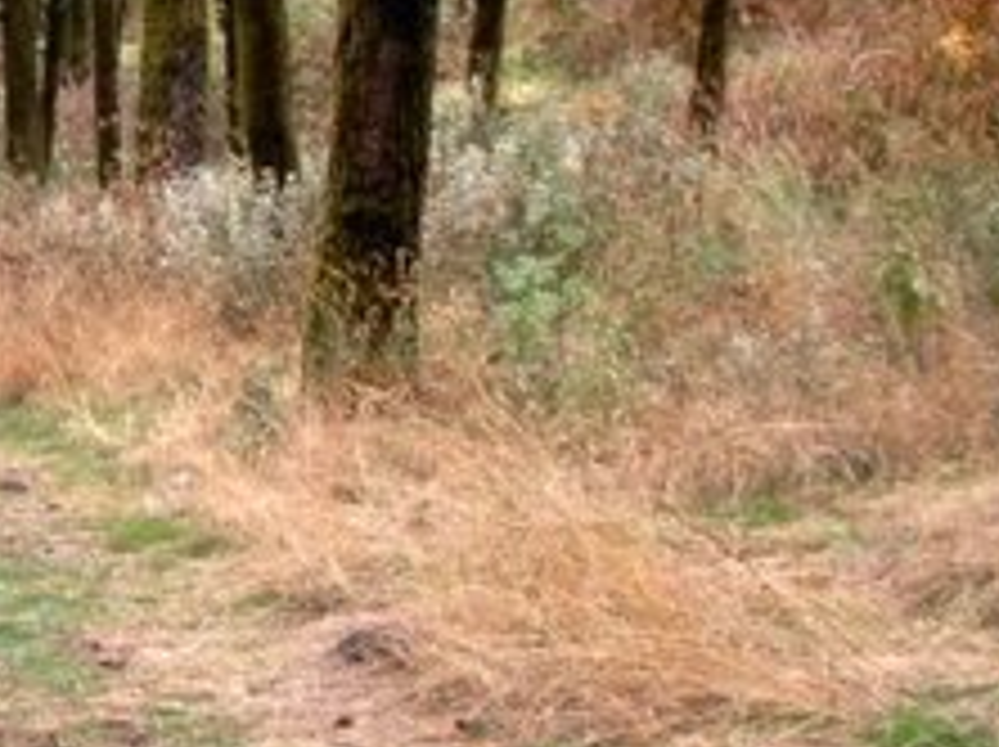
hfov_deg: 17.5
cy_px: 90
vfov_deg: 14.1
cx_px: -378
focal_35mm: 104
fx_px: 2998
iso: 200
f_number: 3.5
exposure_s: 1/250
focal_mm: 6.3
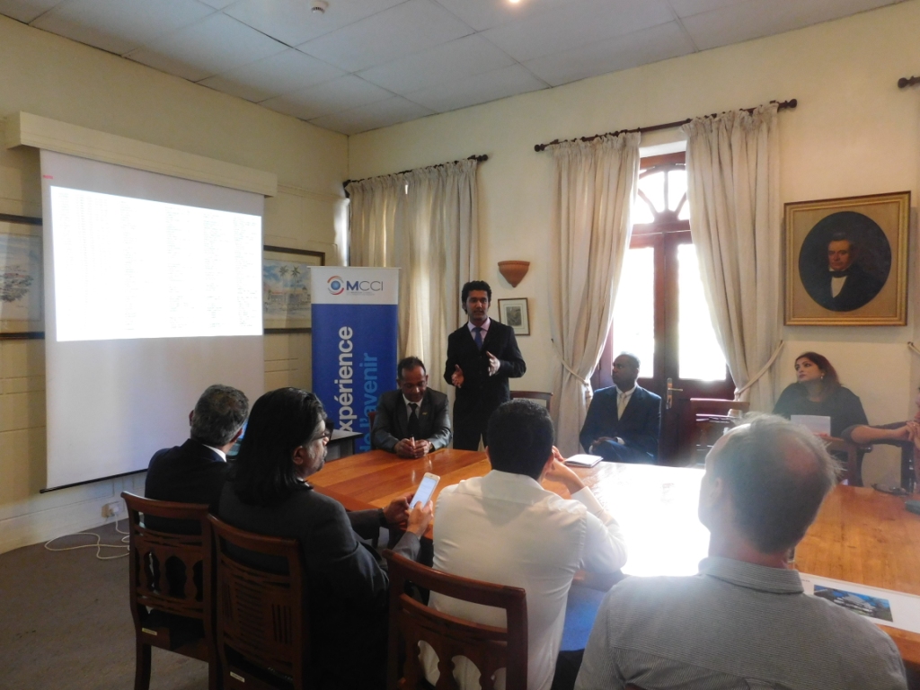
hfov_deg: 73.9
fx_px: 611
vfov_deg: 58.9
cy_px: 345
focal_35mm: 23
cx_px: 460
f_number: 3
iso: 400
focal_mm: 4
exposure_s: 1/15
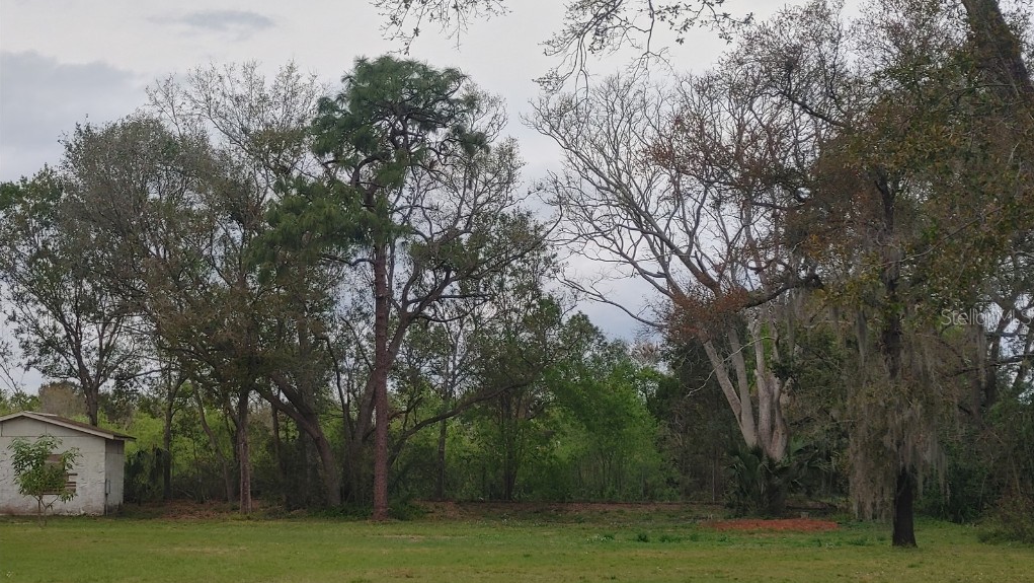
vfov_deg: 17.0
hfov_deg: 29.7
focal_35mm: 71
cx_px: 518
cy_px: 316
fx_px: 1947
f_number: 1.8
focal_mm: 5.58
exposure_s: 1/189
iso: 50
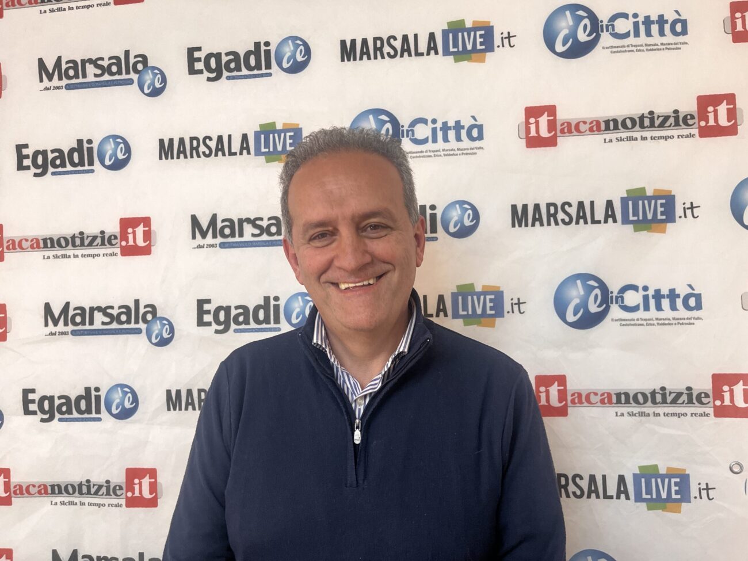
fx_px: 562
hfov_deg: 67.3
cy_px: 280
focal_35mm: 26
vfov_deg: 53.1
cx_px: 374
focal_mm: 5.1
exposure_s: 1/100
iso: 125
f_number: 1.6
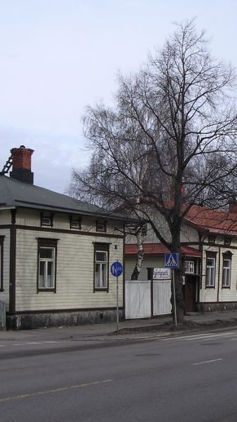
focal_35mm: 64
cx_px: 151
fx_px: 715
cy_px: 215
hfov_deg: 18.8
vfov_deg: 32.8
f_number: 5.6
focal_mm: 5.8
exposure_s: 1/254
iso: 100
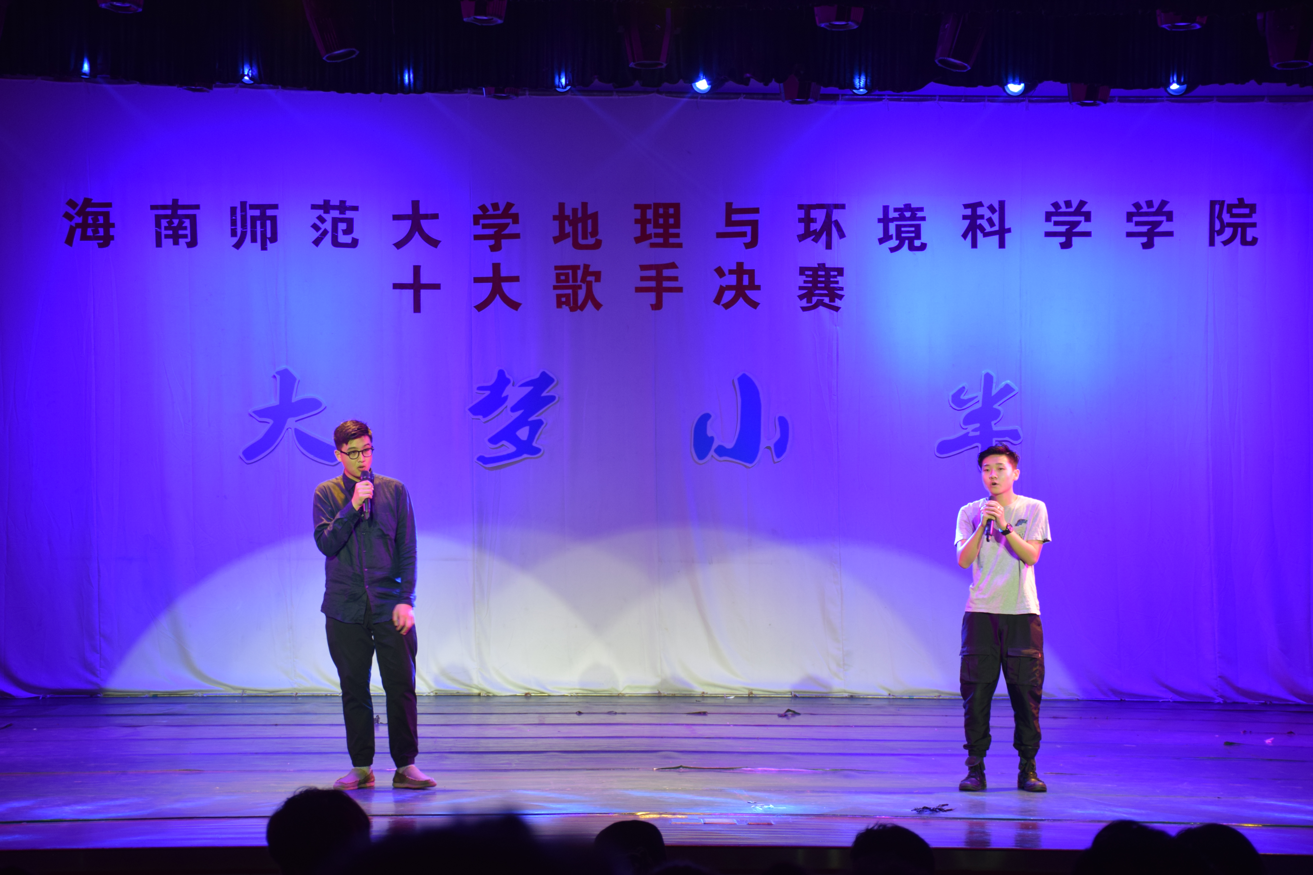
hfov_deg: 28.1
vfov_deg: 18.9
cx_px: 656
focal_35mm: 72
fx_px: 2626
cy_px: 438
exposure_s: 1/60
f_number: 4.5
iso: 500
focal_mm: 48
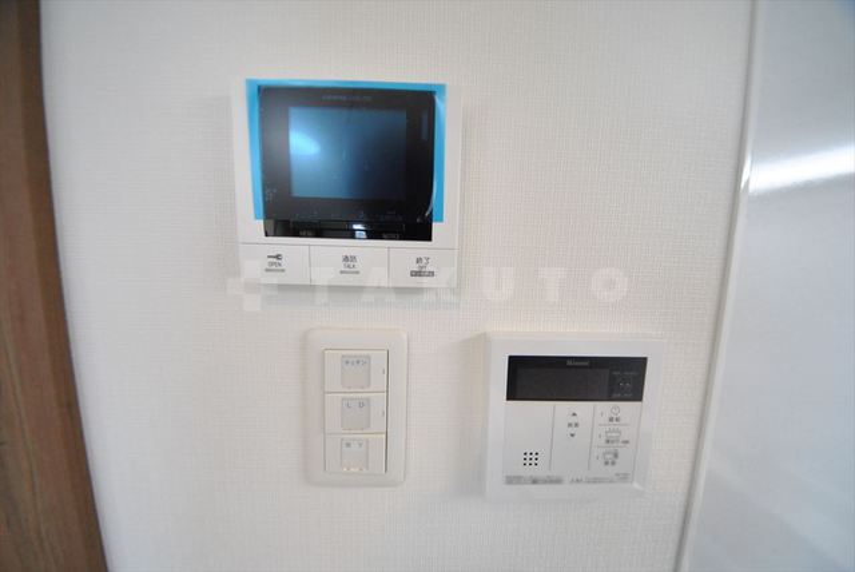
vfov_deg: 90.1
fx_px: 285
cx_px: 428
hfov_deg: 112.6
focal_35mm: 12
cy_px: 286
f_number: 4.5
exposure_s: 1/80
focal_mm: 8
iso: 800
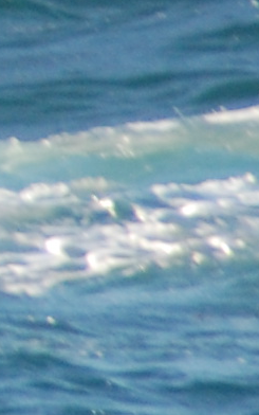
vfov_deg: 0.5
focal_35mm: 4532
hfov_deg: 0.3
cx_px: -1621
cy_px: -337
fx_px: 51183
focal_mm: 300
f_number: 5.6
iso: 280
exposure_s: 1/500
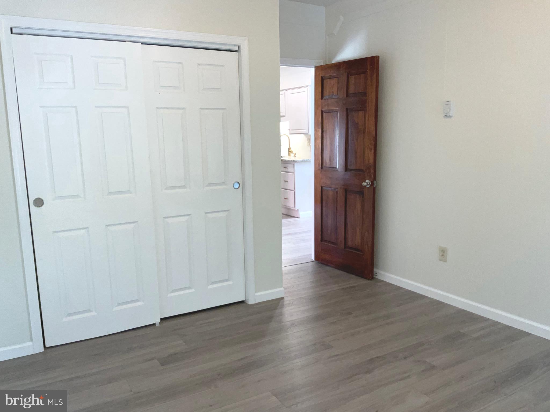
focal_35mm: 29
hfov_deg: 61.7
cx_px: 275
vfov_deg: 48.2
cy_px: 206
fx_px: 461
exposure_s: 1/60
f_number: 1.8
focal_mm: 3
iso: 64
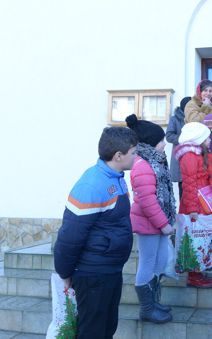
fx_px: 342
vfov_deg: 52.7
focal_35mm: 37
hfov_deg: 30.9
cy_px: 170
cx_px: 231
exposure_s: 1/160
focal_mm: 24
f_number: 6.3
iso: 640
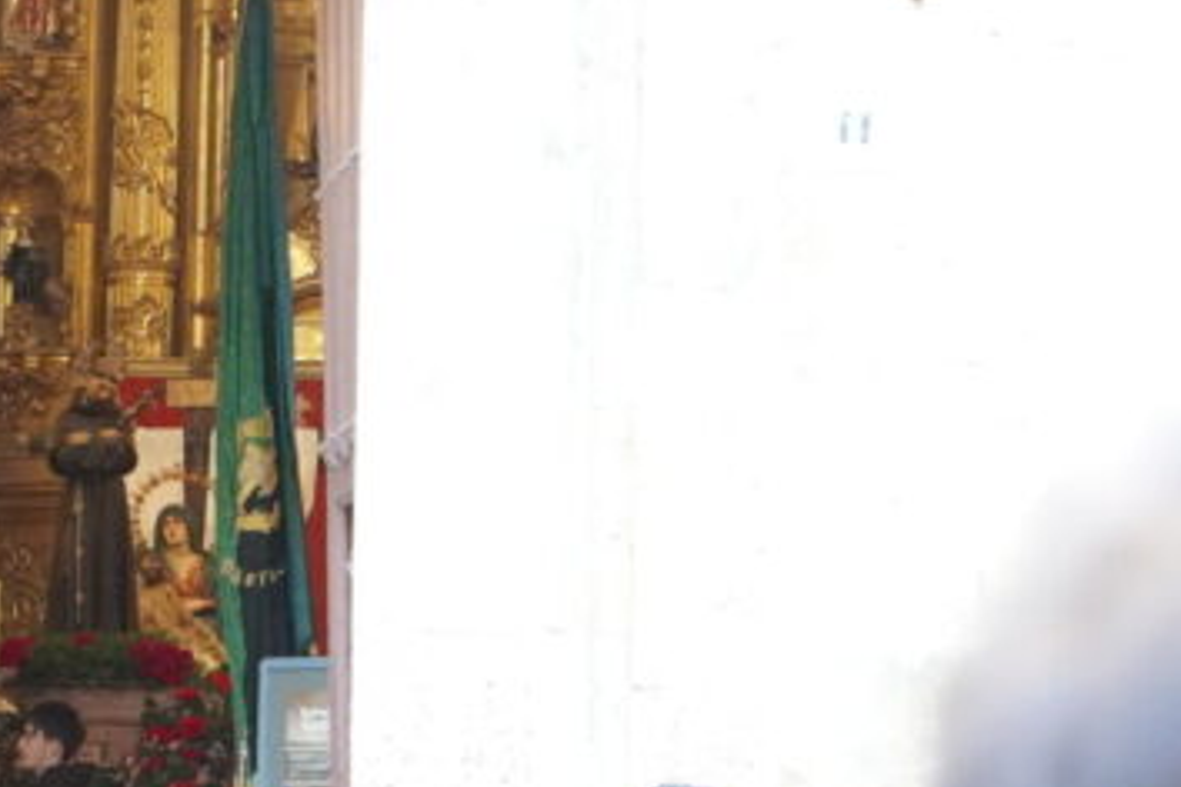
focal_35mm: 179
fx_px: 5875
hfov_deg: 11.4
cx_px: -20
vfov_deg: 7.6
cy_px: 757
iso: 6400
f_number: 6.3
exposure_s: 1/80
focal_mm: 55
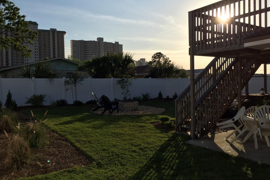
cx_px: 138
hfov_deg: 60.3
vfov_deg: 42.3
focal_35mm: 31
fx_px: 233
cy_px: 93
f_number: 2.2
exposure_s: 1/3597
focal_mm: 4.15
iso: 32
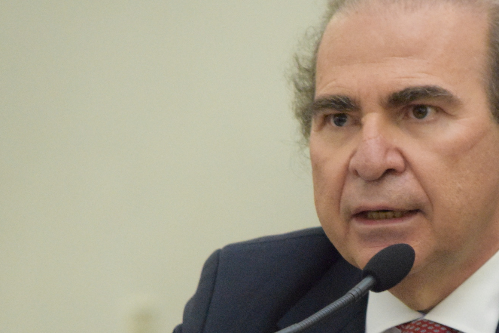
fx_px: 9807
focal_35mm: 707
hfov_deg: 2.9
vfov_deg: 1.9
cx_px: 347
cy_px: 293
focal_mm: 210
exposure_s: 1/160
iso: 6400
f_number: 5.3
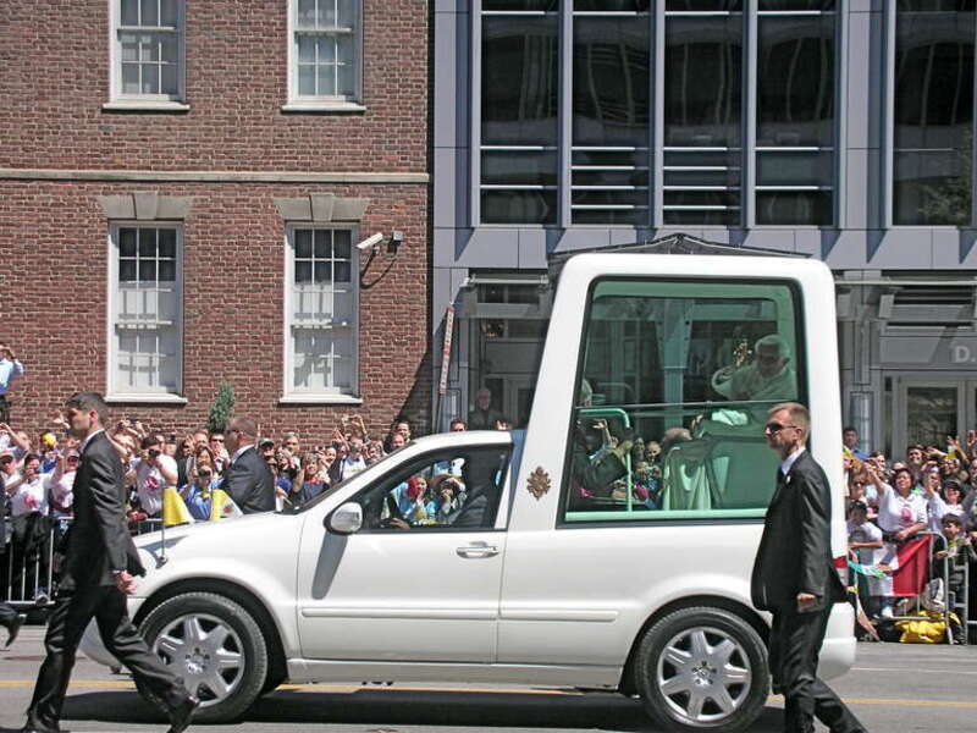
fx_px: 2427
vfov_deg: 17.2
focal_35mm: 86
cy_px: 366
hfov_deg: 22.8
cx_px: 488
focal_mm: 14.3
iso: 50
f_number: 4.8
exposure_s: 1/346
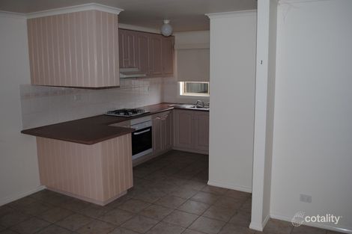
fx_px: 323
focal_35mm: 33
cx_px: 176
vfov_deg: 39.9
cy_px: 117
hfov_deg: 57.2
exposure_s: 1/60
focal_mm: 22
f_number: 3.8
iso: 200
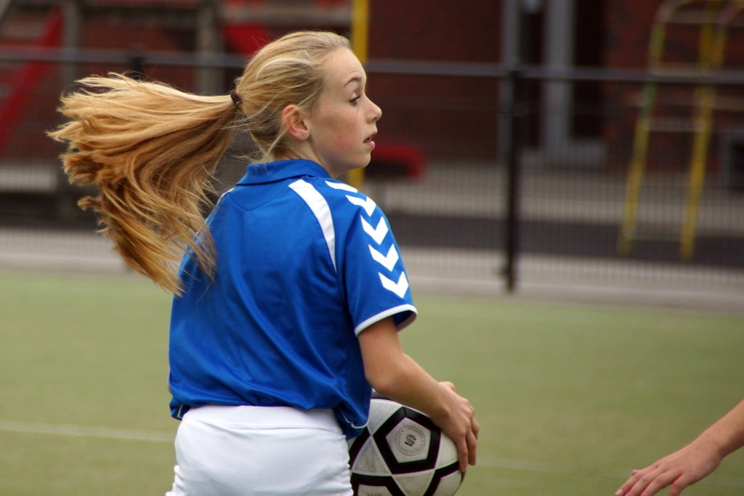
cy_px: 248
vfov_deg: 3.7
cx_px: 372
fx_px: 7751
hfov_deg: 5.5
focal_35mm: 375
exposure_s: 1/800
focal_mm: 250
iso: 400
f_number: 6.3
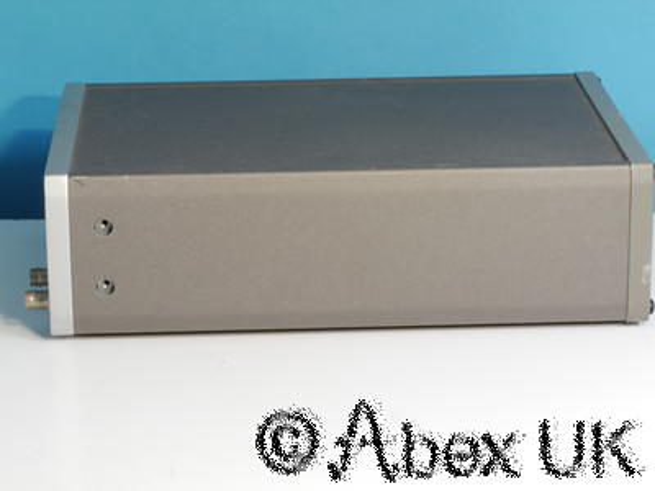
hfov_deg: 15.2
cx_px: 328
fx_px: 2460
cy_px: 246
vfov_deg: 11.4
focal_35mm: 130
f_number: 14
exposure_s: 1
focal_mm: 65
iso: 400
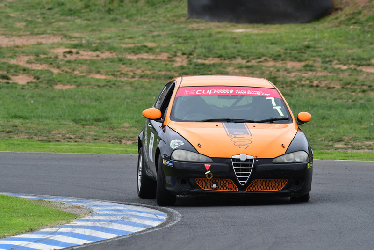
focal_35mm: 750
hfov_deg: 2.7
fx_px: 7794
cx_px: 187
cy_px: 125
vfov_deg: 1.8
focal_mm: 500
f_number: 11
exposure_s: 1/640
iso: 1250
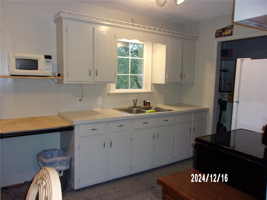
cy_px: 100
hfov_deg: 65.3
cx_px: 134
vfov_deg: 51.4
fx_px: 208
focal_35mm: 27
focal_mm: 4.9
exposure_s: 1/34
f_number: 3
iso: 200
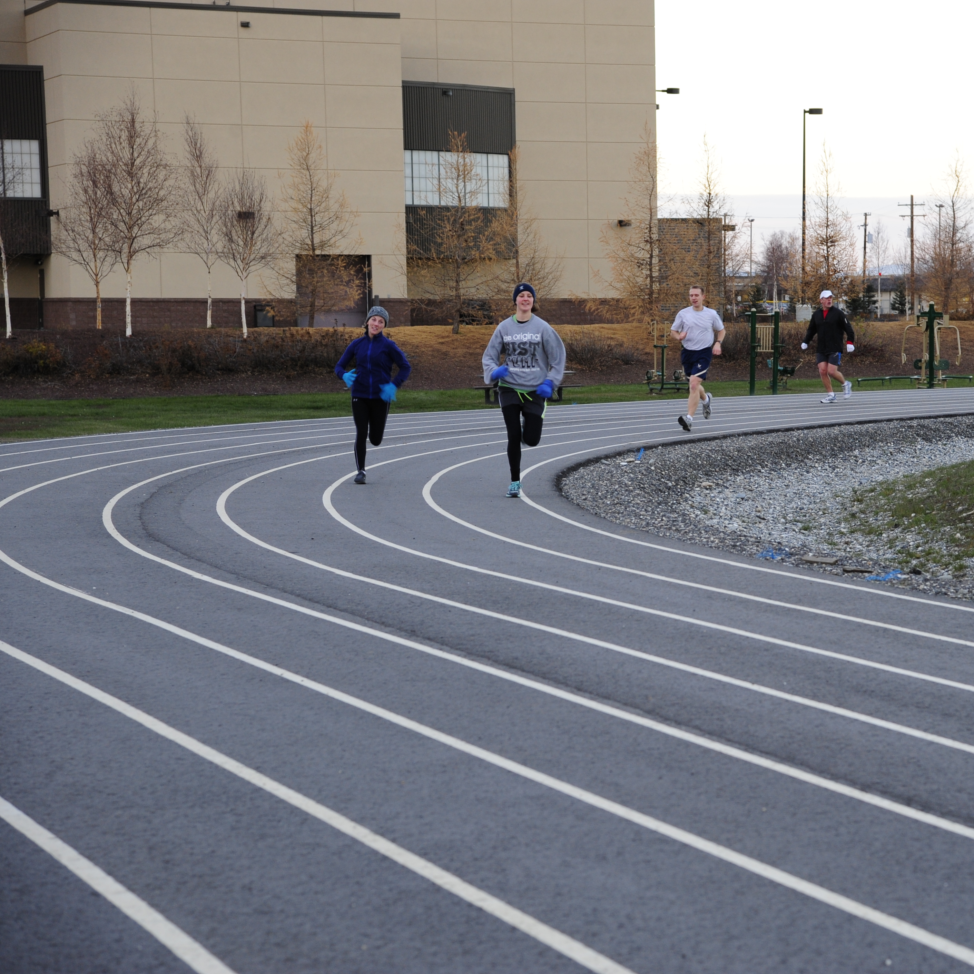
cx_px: 700
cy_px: 487
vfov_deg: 16.6
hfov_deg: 16.5
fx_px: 3343
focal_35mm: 105
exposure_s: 1/100
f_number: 5.6
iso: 800
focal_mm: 82
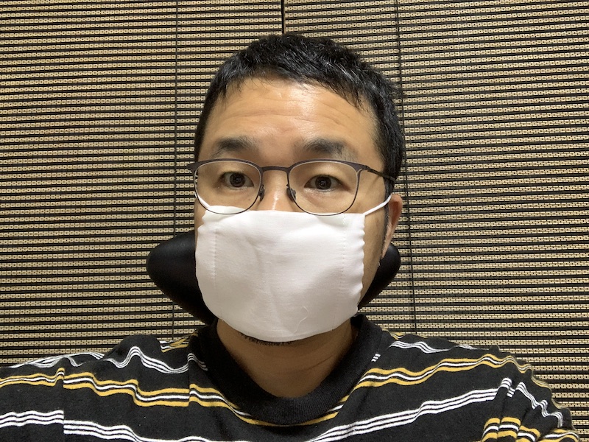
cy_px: 221
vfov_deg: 44.2
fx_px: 544
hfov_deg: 56.8
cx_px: 294
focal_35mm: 32
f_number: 2.2
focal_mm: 2.87
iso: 160
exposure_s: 1/50
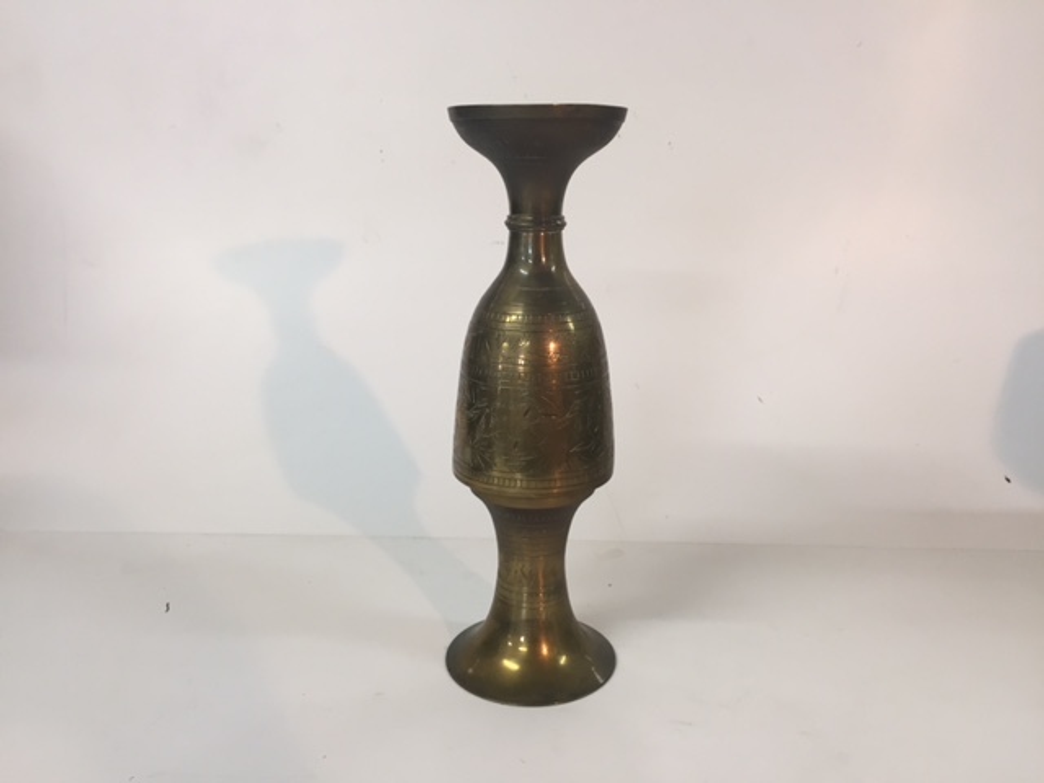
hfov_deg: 61.7
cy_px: 392
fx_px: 875
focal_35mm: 29
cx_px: 522
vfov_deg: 48.2
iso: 40
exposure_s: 1/33
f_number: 2.2
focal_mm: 4.15
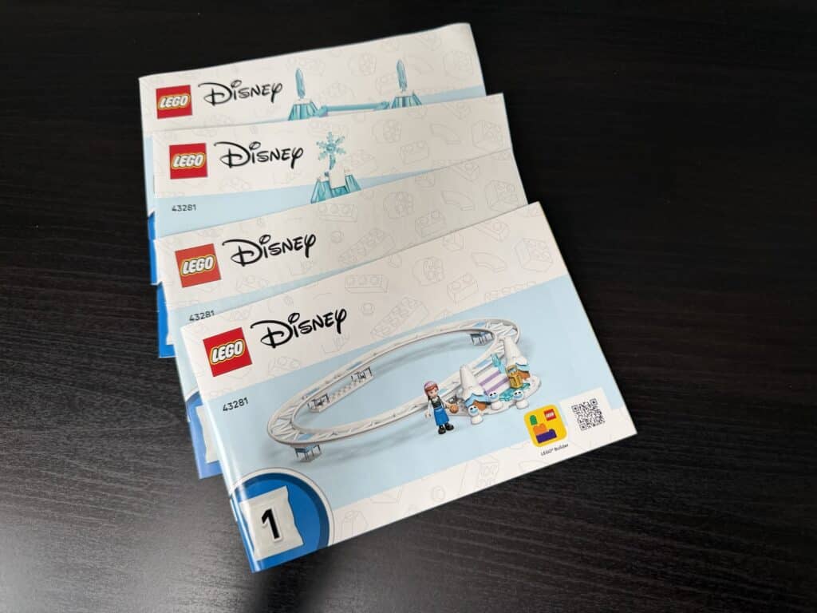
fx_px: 566
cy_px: 306
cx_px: 408
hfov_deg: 71.6
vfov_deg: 56.8
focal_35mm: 24
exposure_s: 1/83
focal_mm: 6.76
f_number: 1.78
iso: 200
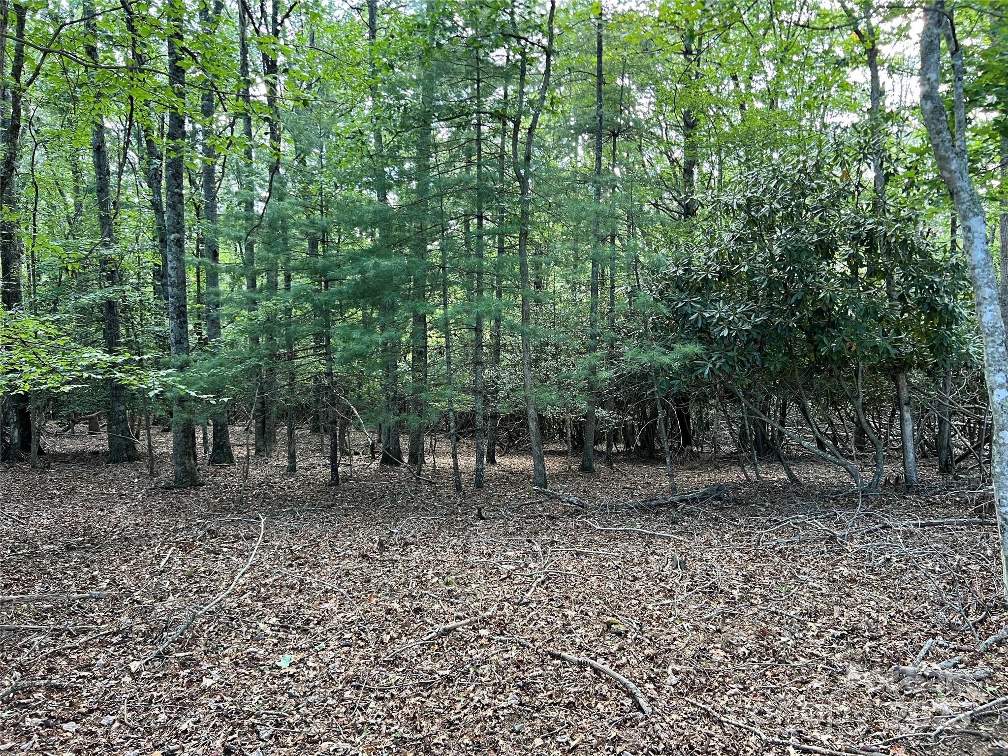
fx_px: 757
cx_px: 504
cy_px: 378
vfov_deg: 53.1
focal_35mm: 26
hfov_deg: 67.3
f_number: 1.5
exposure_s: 1/82
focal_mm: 5.7
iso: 125
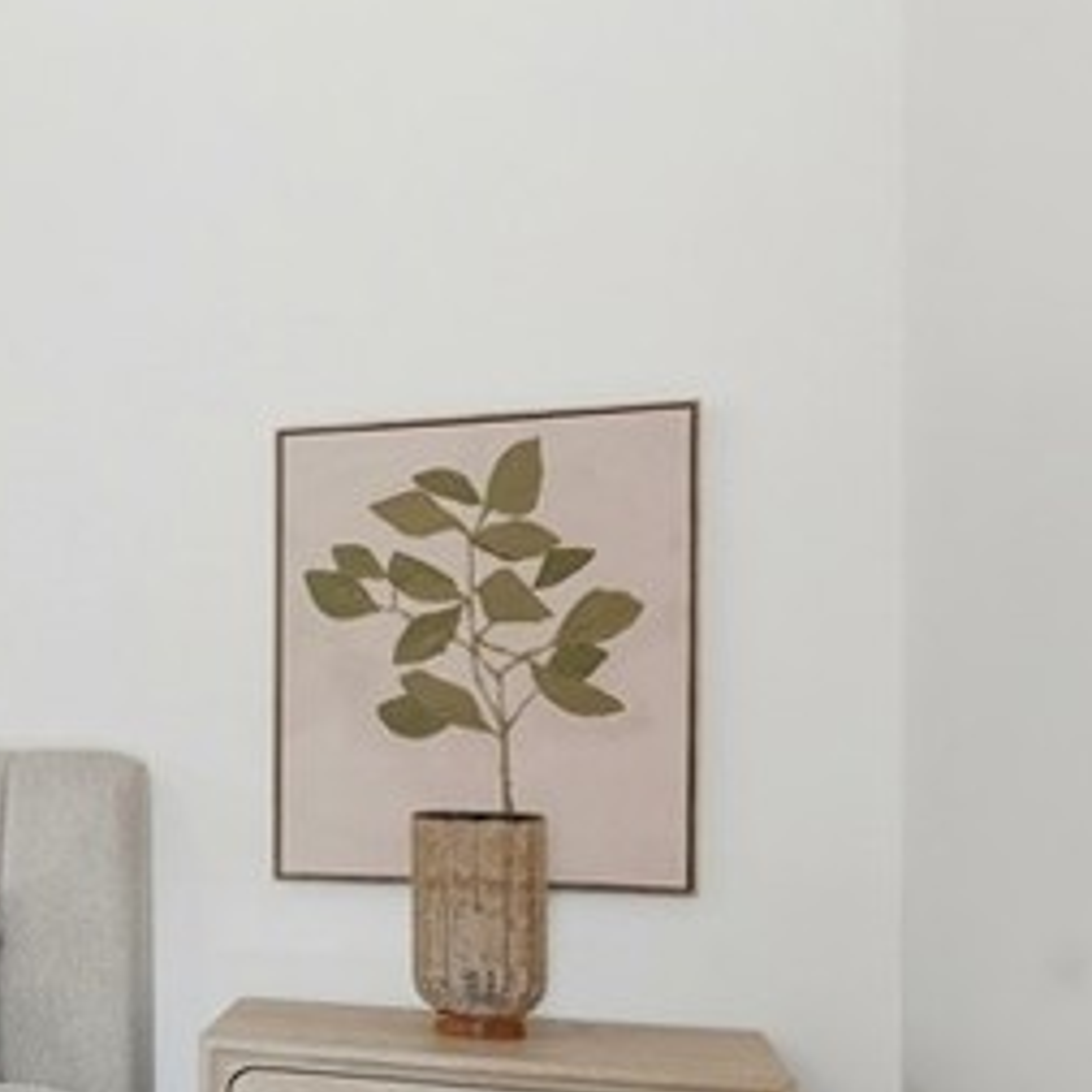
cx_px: -613
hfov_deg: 23.6
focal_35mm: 55
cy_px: 740
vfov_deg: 30.8
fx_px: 1963
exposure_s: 1/15
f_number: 8
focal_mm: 16
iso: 125
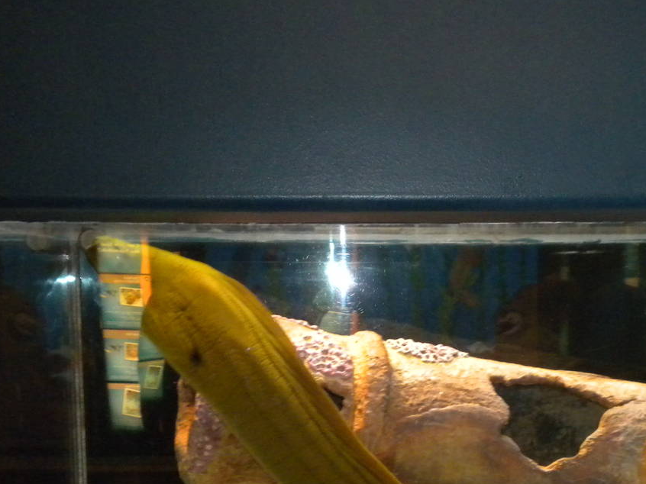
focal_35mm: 70
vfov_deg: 20.5
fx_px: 1306
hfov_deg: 27.6
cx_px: 445
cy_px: 444
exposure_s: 1/11.4
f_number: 3.5
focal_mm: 6.6
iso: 400
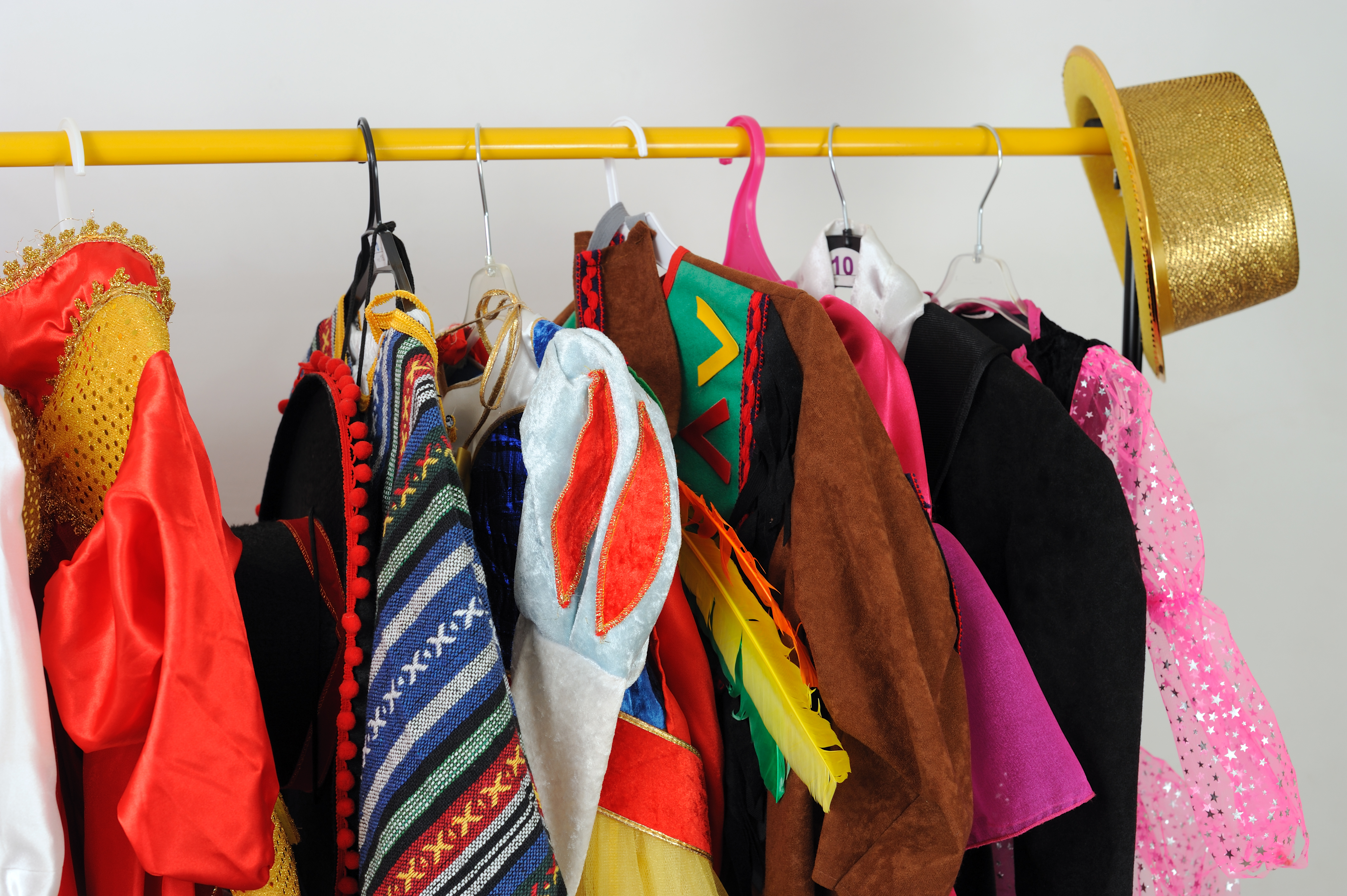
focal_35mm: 50
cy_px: 448
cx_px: 674
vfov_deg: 27.0
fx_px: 1870
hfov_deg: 39.6
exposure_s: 1/60
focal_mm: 50
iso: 200
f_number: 8
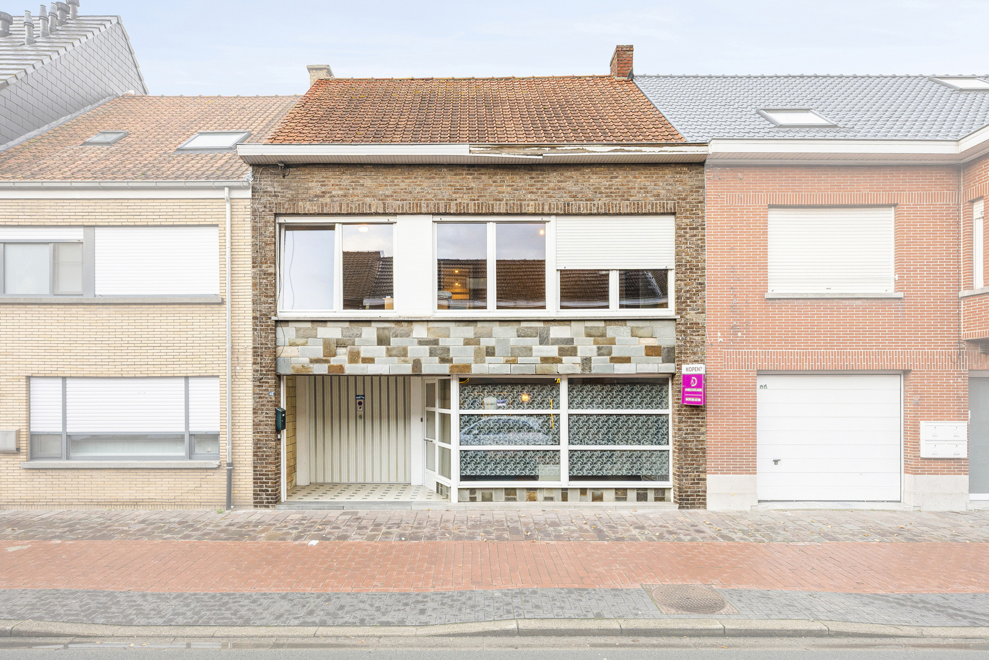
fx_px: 440
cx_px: 494
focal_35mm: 16
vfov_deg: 73.7
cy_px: 330
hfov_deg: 96.7
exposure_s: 1/40
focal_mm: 16
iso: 400
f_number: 8
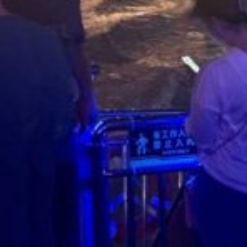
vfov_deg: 16.5
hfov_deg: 16.6
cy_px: -57
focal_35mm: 101
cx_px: -33
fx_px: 815
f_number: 1.8
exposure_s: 1/24
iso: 400
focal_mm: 4.25
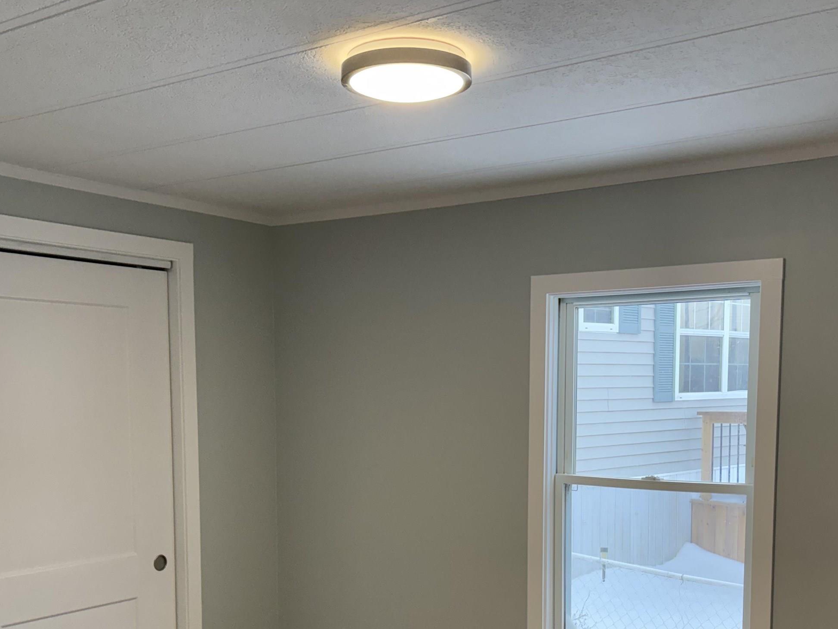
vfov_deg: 34.3
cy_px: 485
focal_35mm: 41
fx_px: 993
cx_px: 441
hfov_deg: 45.8
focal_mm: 5.96
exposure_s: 1/120
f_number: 1.6
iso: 160
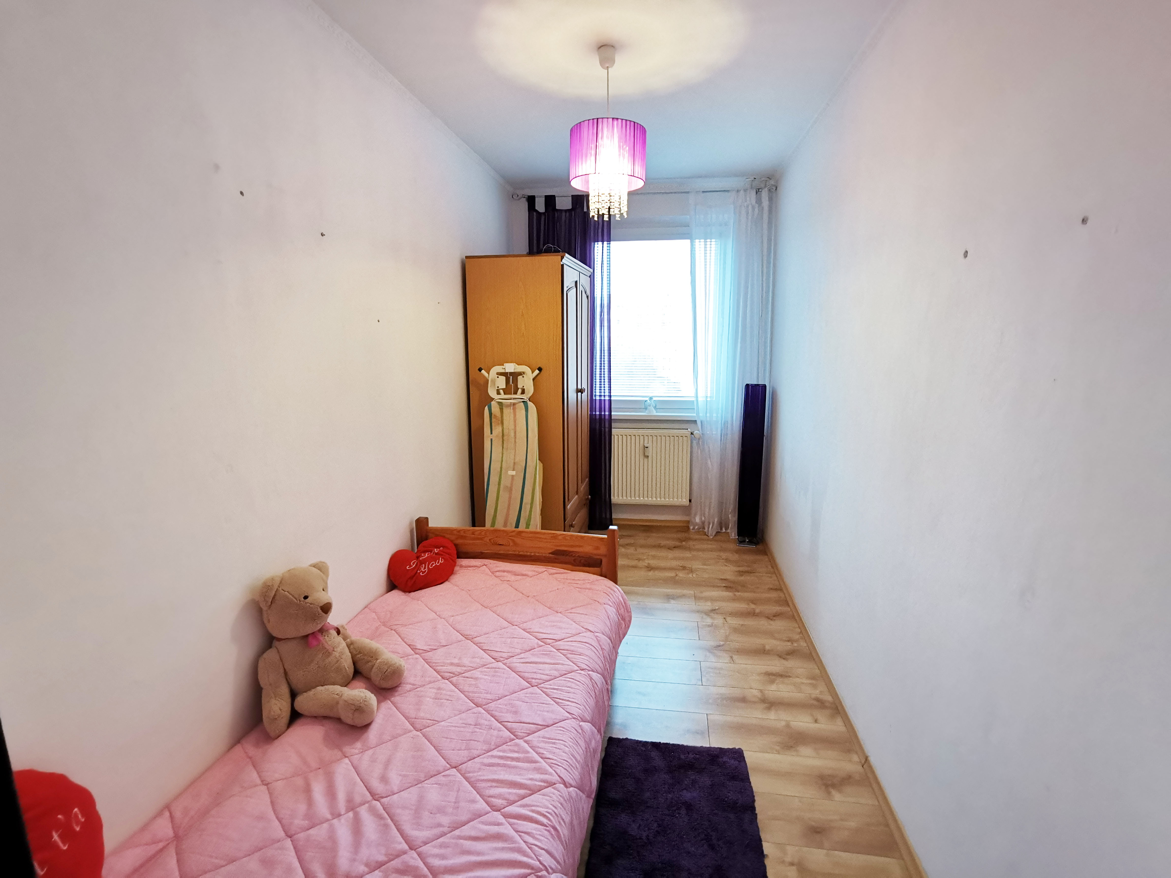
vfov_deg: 74.7
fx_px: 575
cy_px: 439
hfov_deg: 91.0
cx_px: 586
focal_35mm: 17
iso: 320
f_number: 2.2
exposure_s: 1/33.3
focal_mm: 2.23
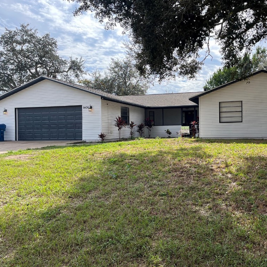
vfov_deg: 52.5
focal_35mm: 31
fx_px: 271
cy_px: 133
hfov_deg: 51.8
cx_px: 171
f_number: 1.6
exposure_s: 1/2513
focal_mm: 5.1
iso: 50
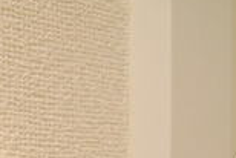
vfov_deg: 19.9
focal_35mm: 50
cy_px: 284
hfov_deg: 28.0
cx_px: -110
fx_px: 328
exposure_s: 1/100
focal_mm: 8
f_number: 4.5
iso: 1600
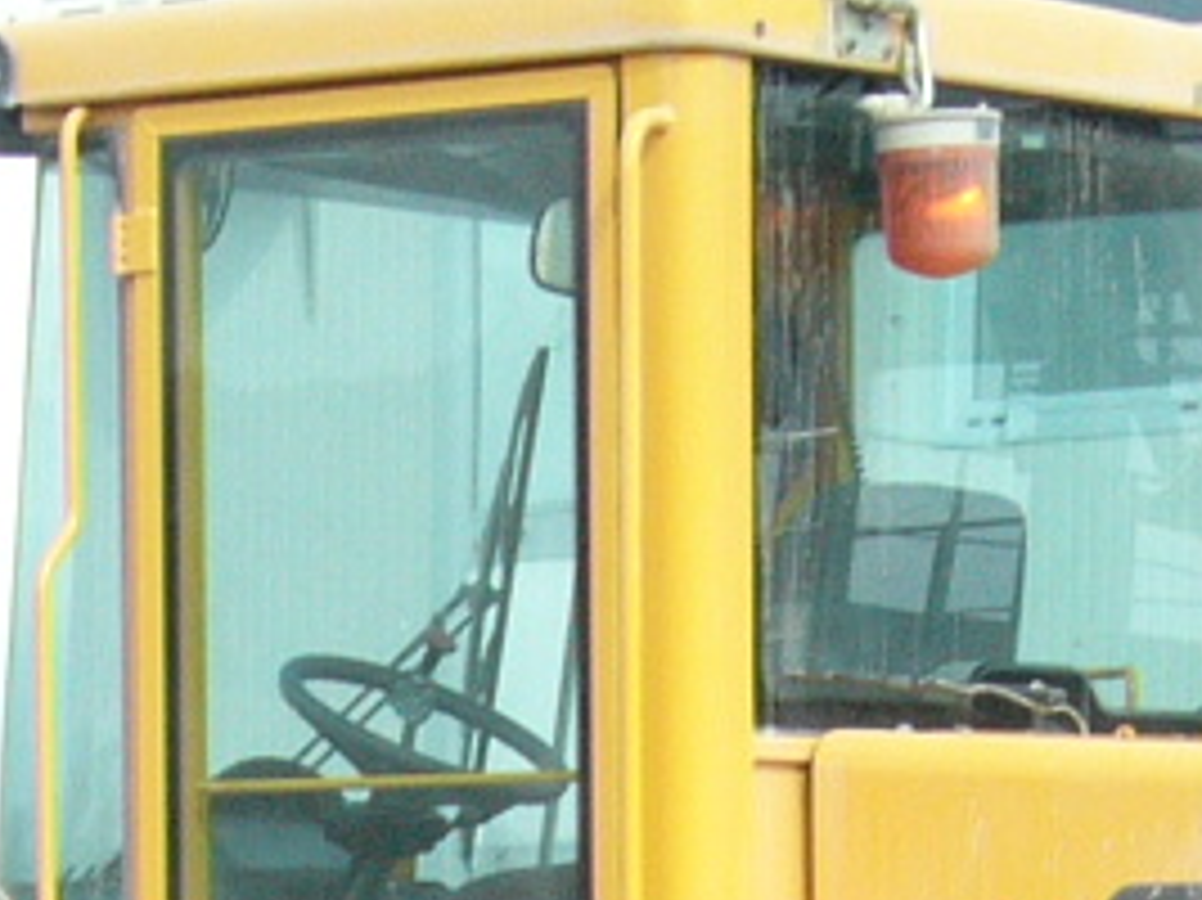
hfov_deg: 7.8
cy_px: 1616
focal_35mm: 254
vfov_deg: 5.7
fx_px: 8816
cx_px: 486
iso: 100
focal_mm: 8.8
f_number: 9.7
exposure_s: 1/60
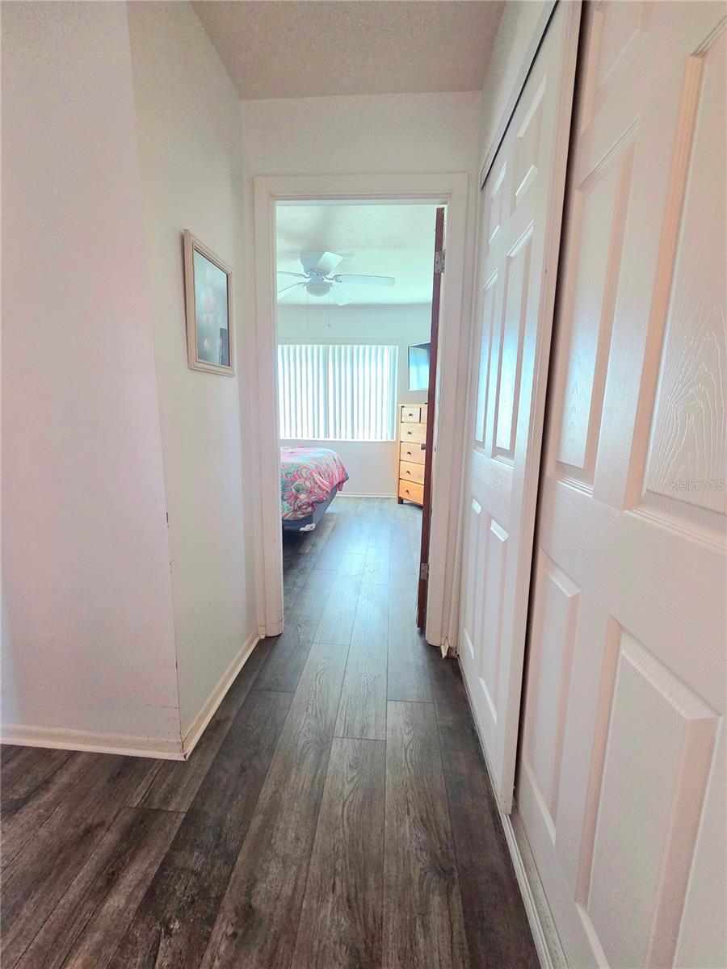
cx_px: 364
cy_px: 484
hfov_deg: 89.9
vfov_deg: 106.2
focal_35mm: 13
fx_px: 364
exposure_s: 1/60.2
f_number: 2.2
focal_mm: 2.2
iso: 320
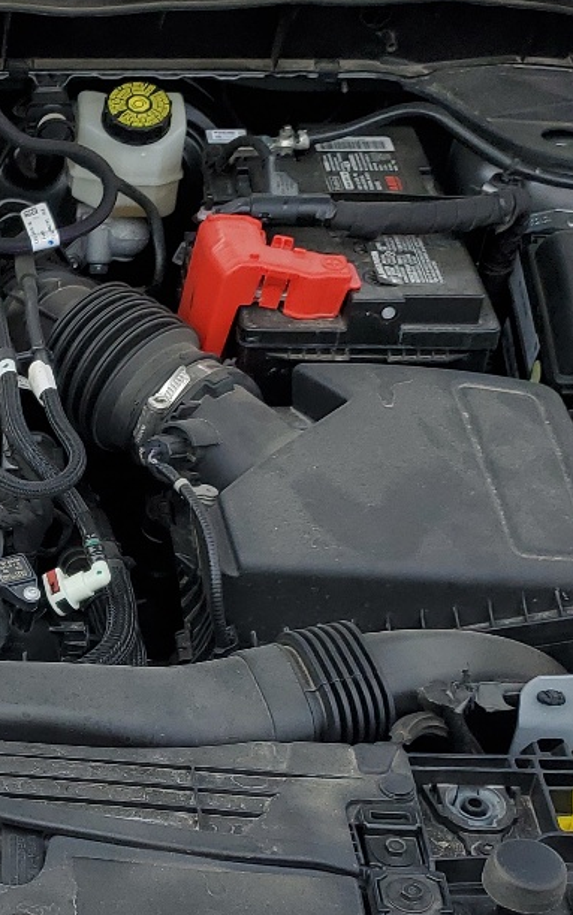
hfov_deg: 16.9
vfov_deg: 28.1
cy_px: 716
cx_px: -196
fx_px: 1797
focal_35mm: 72
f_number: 1.5
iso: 50
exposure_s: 1/1667
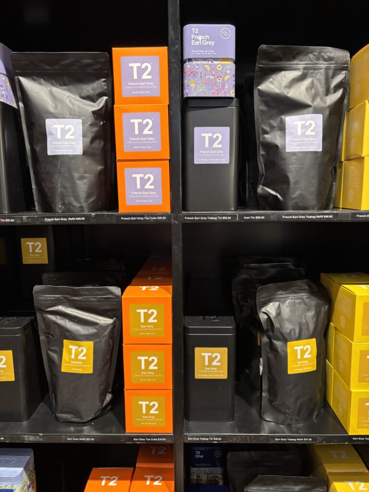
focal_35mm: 26
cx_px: 184
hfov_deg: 53.1
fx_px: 370
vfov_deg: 67.3
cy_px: 246
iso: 200
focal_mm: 5.96
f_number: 1.6
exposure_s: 1/50
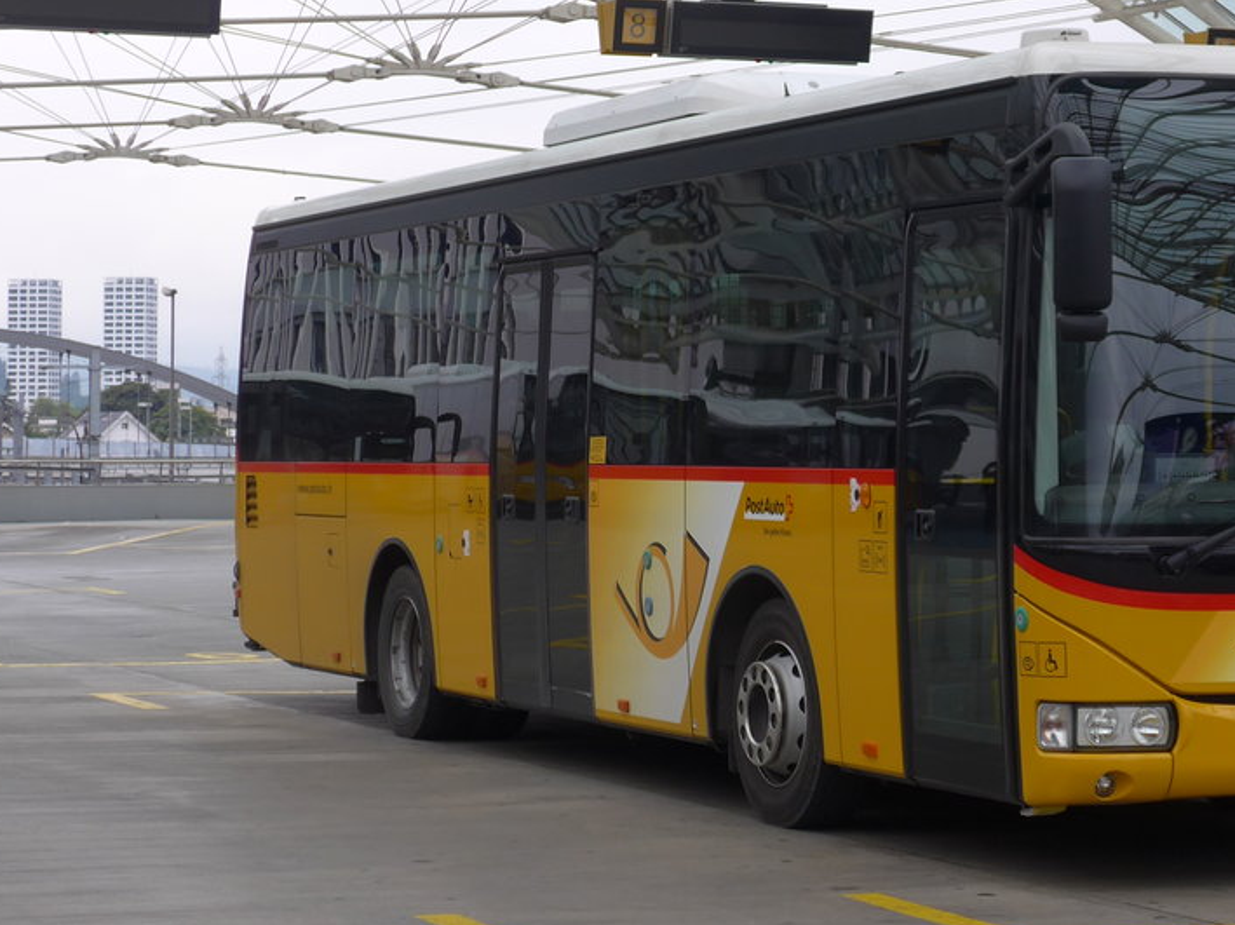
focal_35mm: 105
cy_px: 308
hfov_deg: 18.6
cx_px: 963
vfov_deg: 14.1
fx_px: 3744
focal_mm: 12.7
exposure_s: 1/80
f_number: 3.7
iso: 80
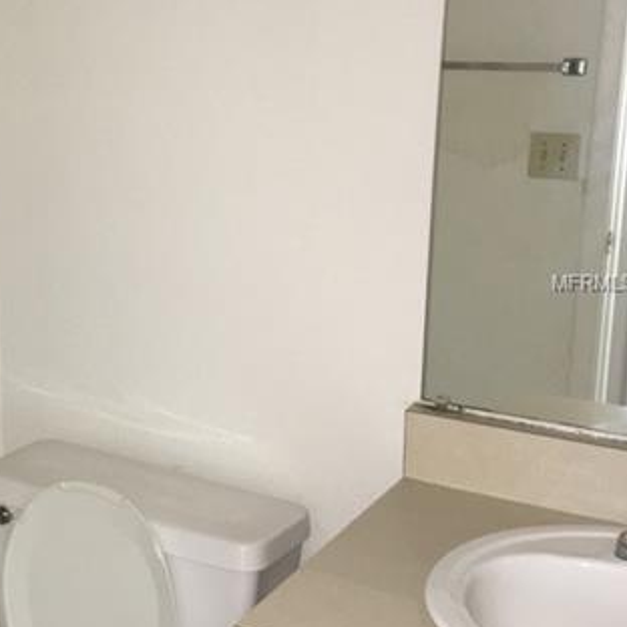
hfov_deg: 26.4
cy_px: 283
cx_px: 64
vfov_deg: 27.3
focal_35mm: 63
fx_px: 1291
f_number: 2.2
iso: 100
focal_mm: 4.15
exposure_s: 1/16
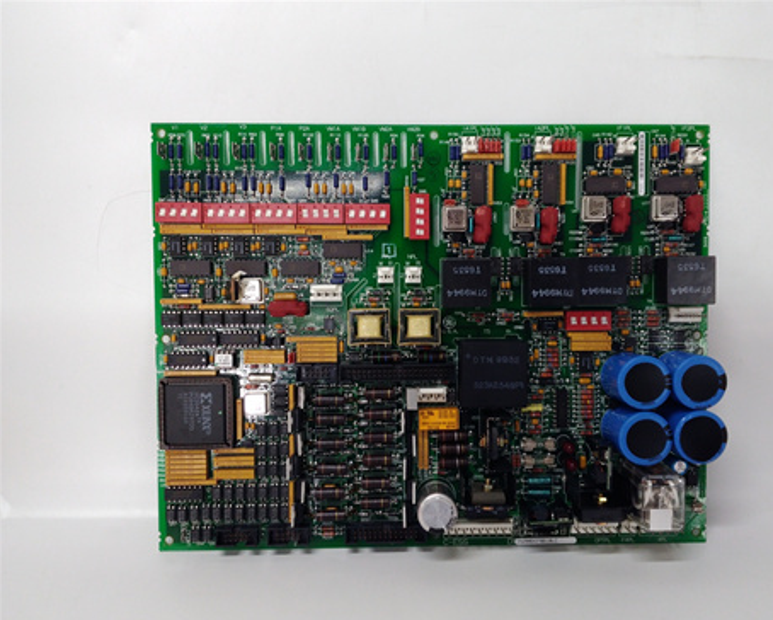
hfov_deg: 60.3
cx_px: 424
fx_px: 664
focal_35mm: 29
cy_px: 318
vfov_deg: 50.0
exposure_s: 1/33
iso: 172
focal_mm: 3.79
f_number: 2
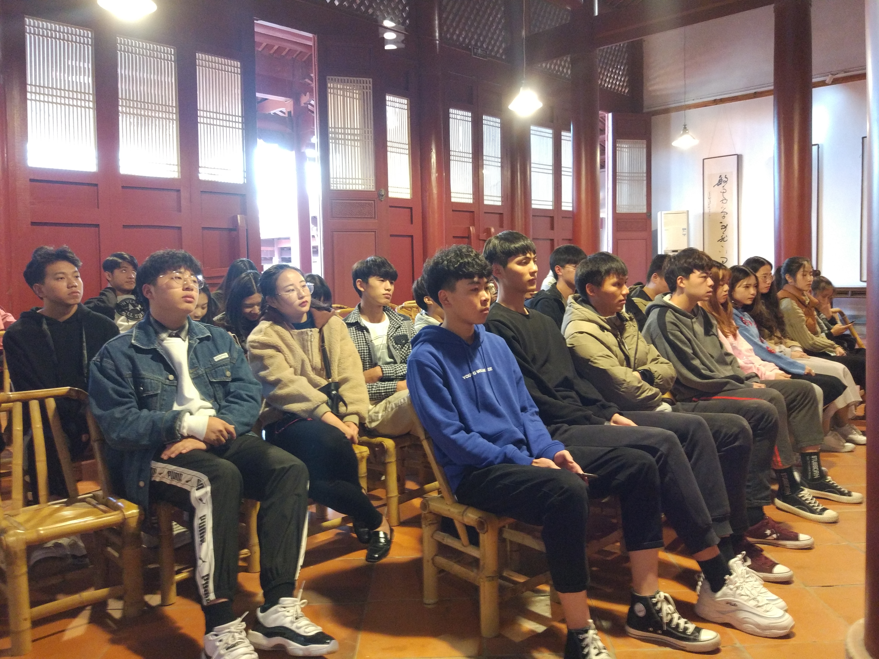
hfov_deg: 63.4
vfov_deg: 49.7
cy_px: 330
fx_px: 711
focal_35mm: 28
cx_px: 440
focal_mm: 4.26
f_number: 2
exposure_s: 1/14
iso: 843
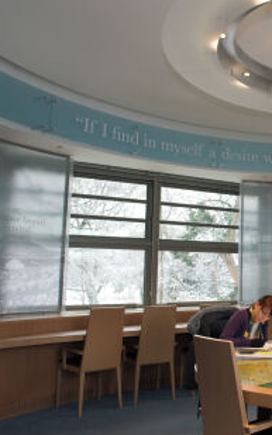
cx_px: 307
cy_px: 219
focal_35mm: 38
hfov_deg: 29.8
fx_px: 451
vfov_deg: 51.6
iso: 800
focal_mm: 24
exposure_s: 1/60
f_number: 7.1
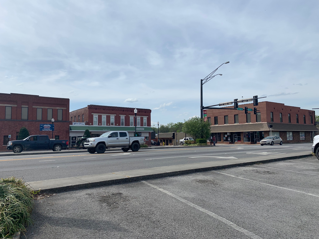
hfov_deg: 67.3
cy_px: 120
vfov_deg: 53.1
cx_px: 160
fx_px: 240
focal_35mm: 26
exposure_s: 1/4274
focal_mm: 4.25
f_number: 1.8
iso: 25
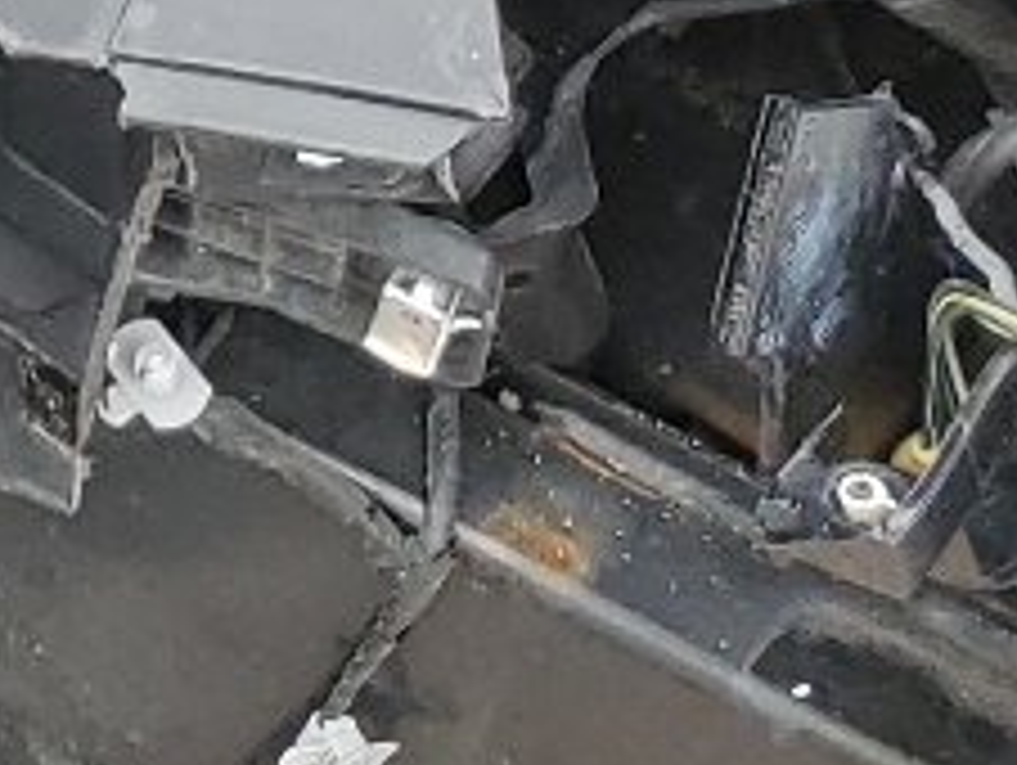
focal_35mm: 184
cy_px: -1814
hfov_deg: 9.0
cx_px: -1854
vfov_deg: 7.0
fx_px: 5412
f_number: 1.5
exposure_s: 1/526
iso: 50
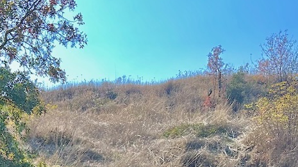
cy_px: 288
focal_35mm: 72
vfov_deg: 14.9
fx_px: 569
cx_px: 68
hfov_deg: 28.8
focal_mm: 6.86
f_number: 1.78
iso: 80
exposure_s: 1/1107
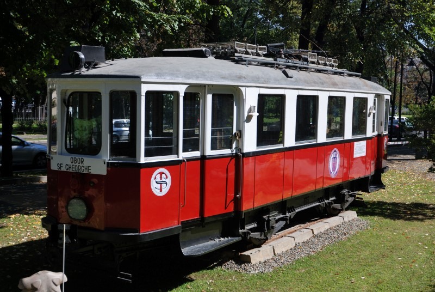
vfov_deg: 26.6
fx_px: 617
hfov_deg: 38.8
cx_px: 218
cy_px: 146
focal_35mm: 51
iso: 100
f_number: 5.6
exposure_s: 1/125
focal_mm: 34
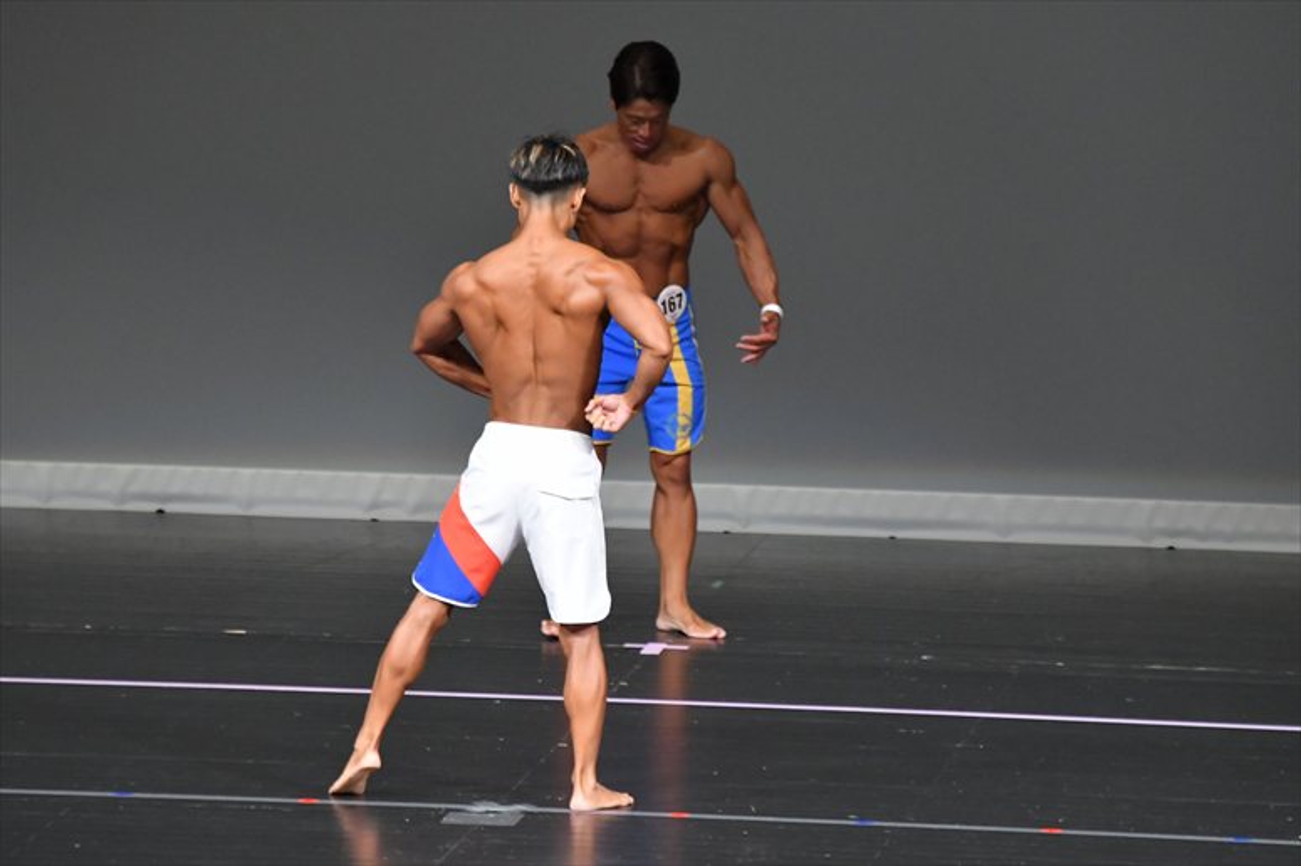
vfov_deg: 4.0
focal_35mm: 345
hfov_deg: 6.0
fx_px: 12462
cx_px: 650
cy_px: 433
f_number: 5.6
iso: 5000
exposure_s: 1/400
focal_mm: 230
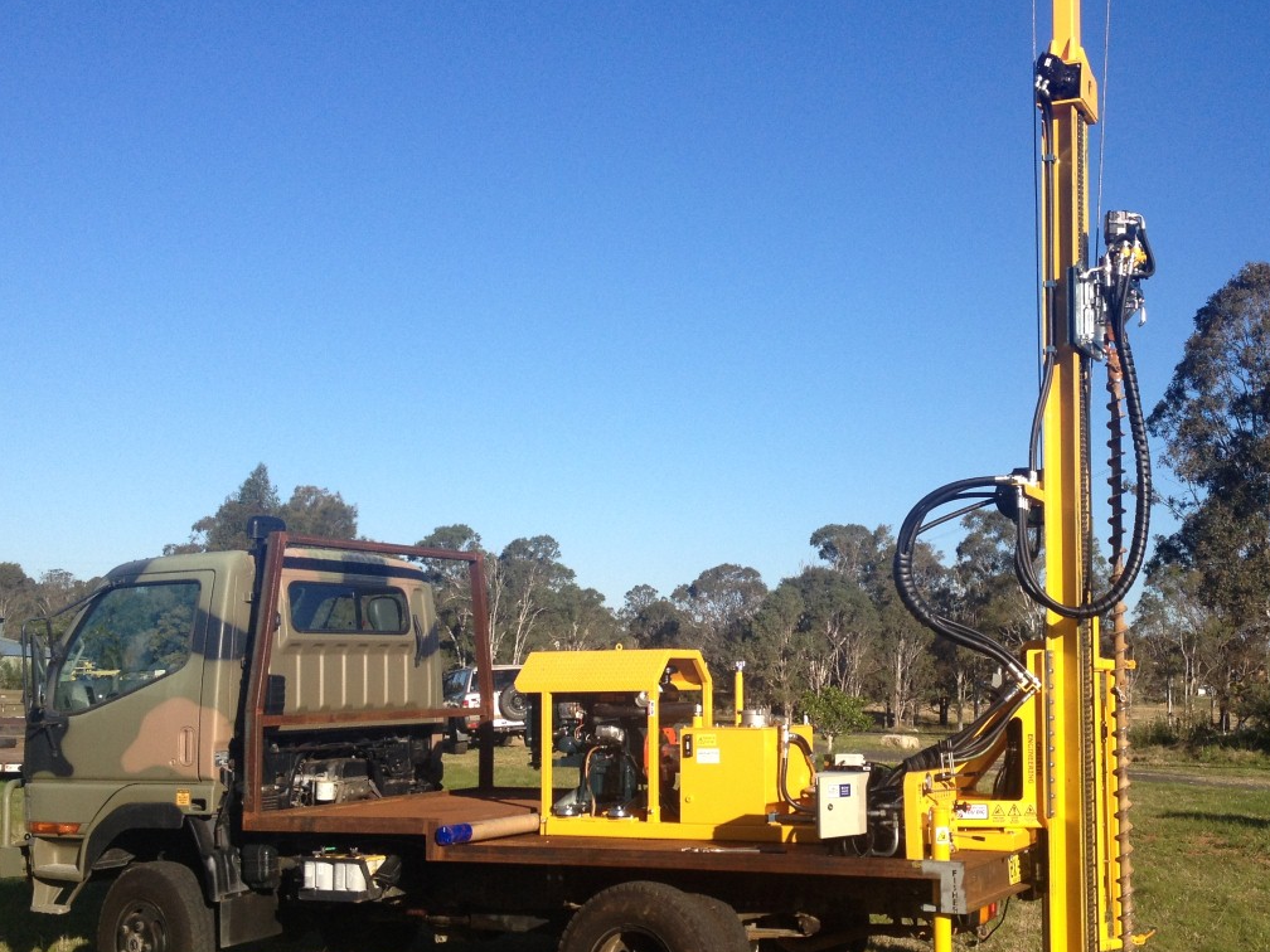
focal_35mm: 50
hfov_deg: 38.0
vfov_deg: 29.1
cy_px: 535
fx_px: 1834
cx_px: 785
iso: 50
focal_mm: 4.28
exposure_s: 1/1453
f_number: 2.4
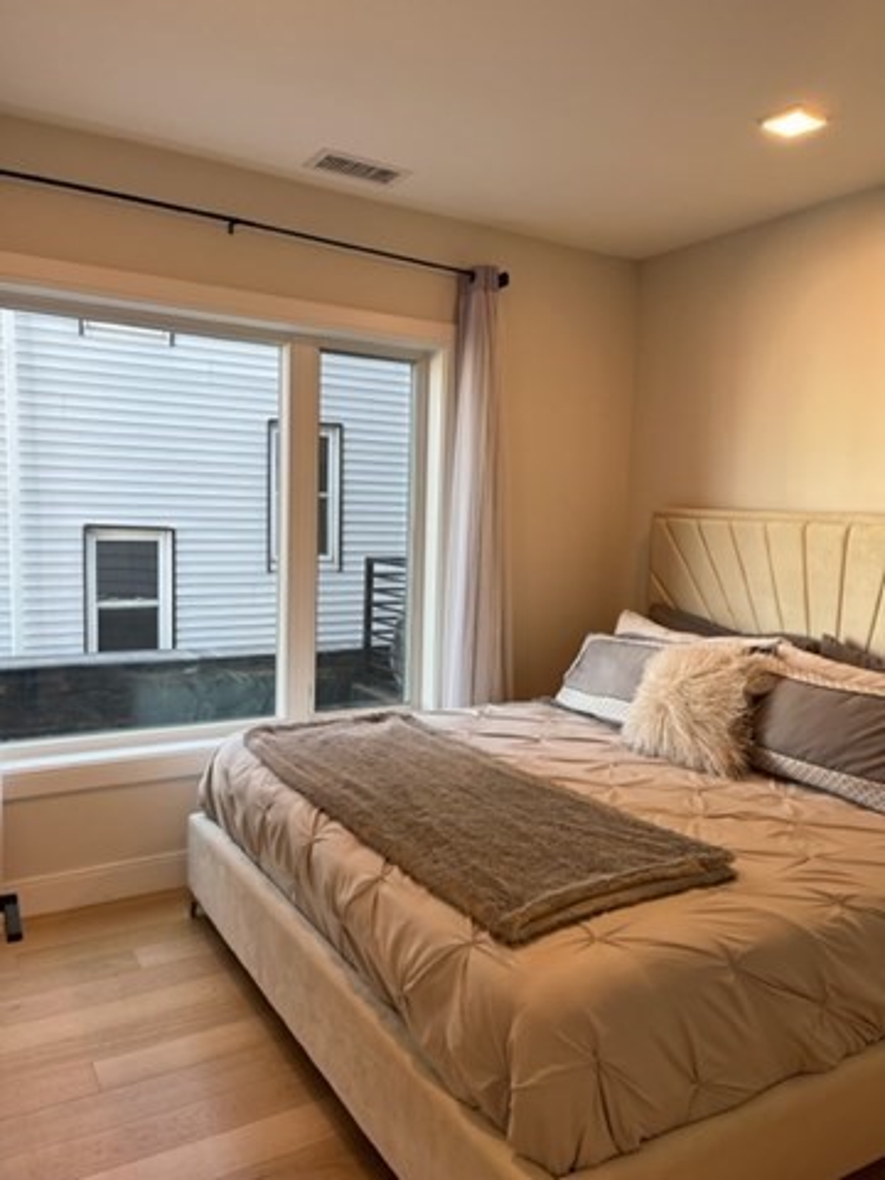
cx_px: 442
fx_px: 886
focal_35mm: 26
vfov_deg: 67.3
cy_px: 590
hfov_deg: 53.1
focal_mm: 5.1
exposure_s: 1/120
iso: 80
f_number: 1.6
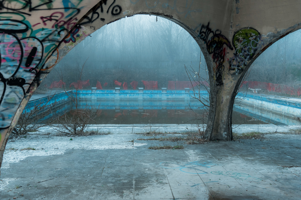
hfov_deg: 50.7
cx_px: 150
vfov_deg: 35.0
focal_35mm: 38
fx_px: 318
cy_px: 100
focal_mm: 38
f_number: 4
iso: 400
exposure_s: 1/640
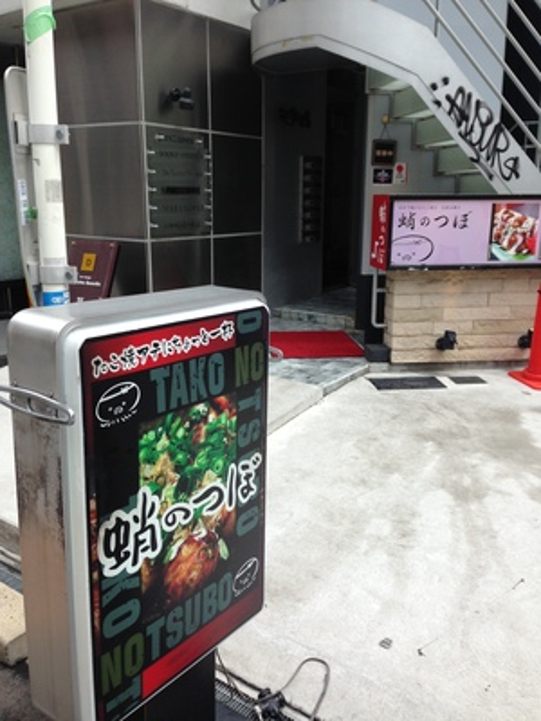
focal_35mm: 33
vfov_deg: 55.4
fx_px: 688
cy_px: 360
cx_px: 270
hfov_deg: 42.9
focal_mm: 4.12
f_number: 2.4
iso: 50
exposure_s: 1/583
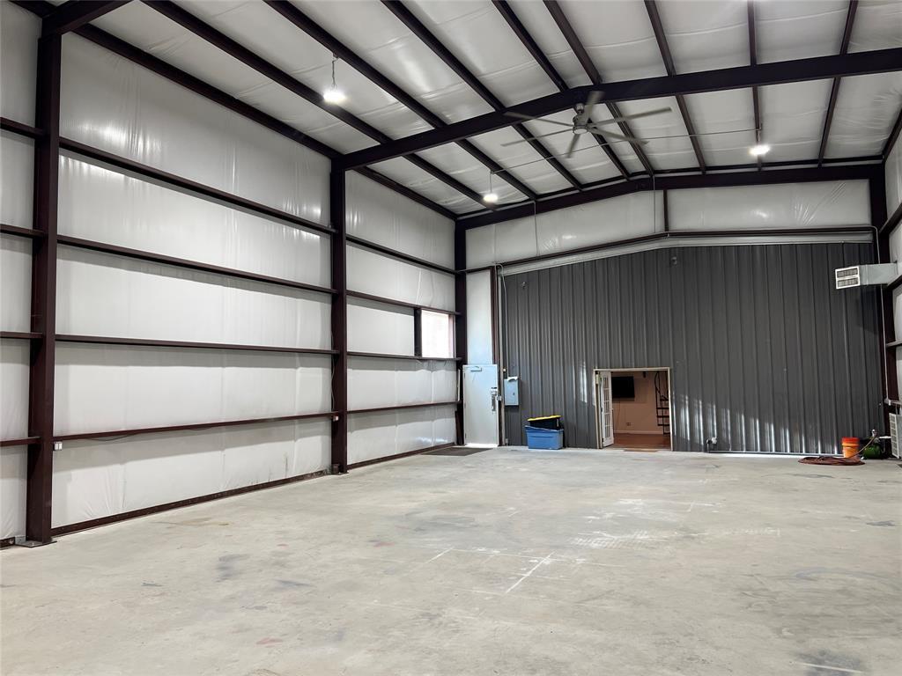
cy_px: 338
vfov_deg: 53.1
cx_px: 451
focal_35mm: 26
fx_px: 677
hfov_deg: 67.3
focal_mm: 5.7
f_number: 1.5
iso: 64
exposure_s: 1/60
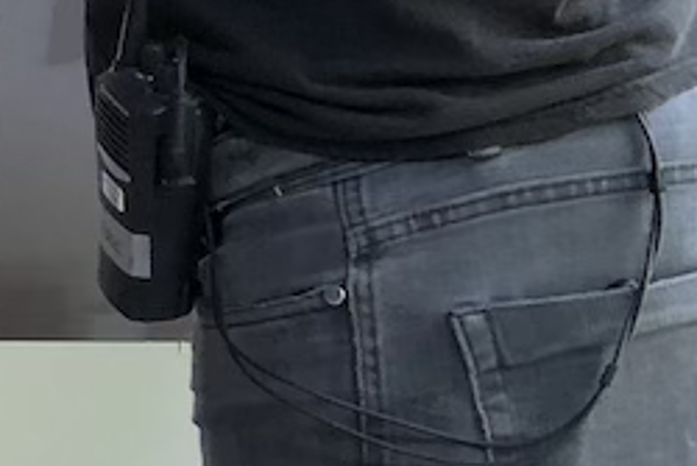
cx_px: -976
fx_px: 2886
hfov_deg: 11.4
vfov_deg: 9.2
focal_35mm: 149
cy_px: 430
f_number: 1.8
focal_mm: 4
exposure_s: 1/30
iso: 25
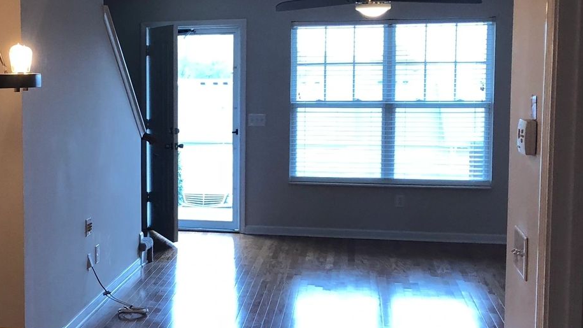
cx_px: 54
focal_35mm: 64
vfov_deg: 18.8
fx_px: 990
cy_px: 152
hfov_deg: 31.2
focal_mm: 4
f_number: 1.8
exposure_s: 1/30
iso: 40
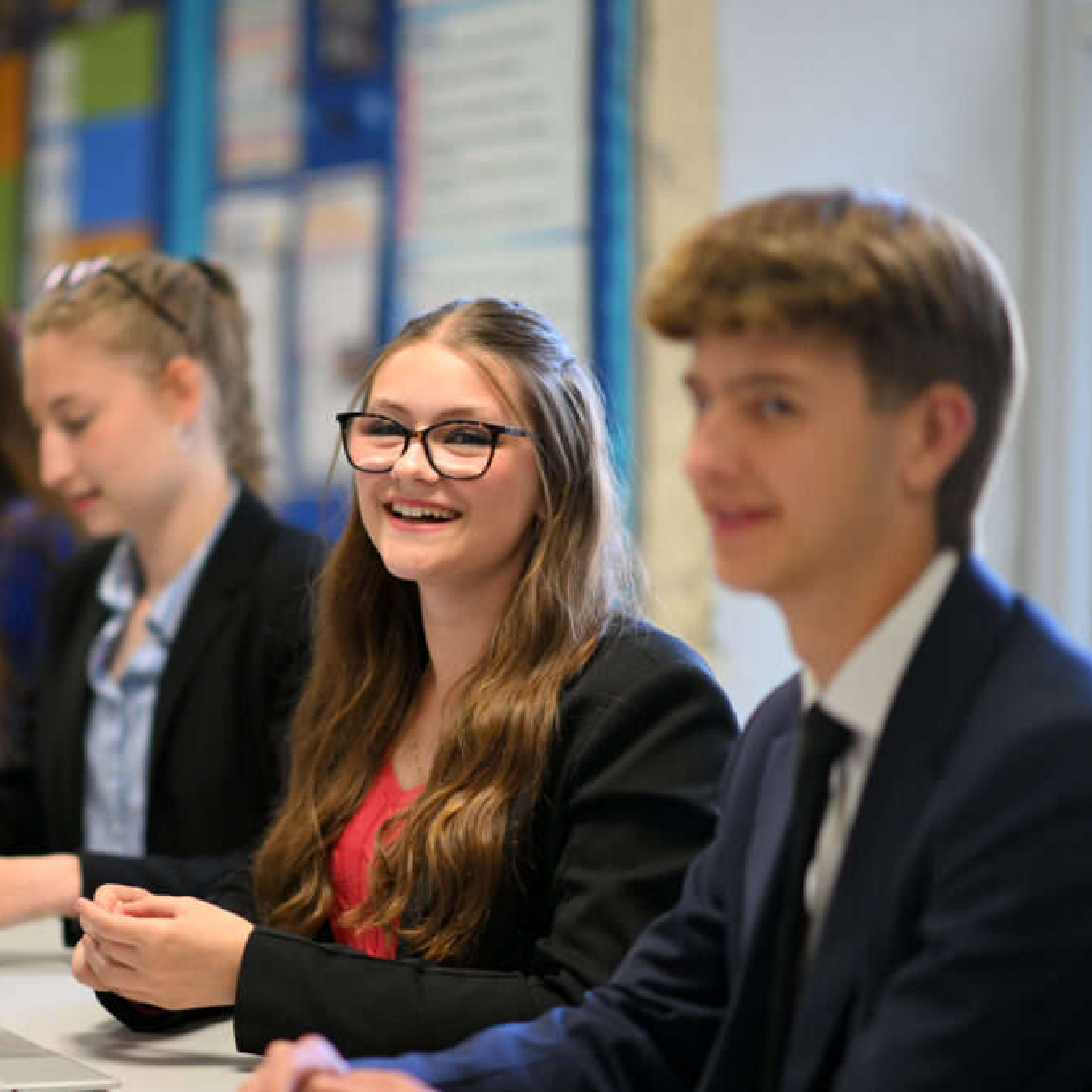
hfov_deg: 15.9
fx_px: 3890
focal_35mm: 109
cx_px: 325
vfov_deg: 16.0
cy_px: 544
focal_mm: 85
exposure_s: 1/320
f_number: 1.4
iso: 400
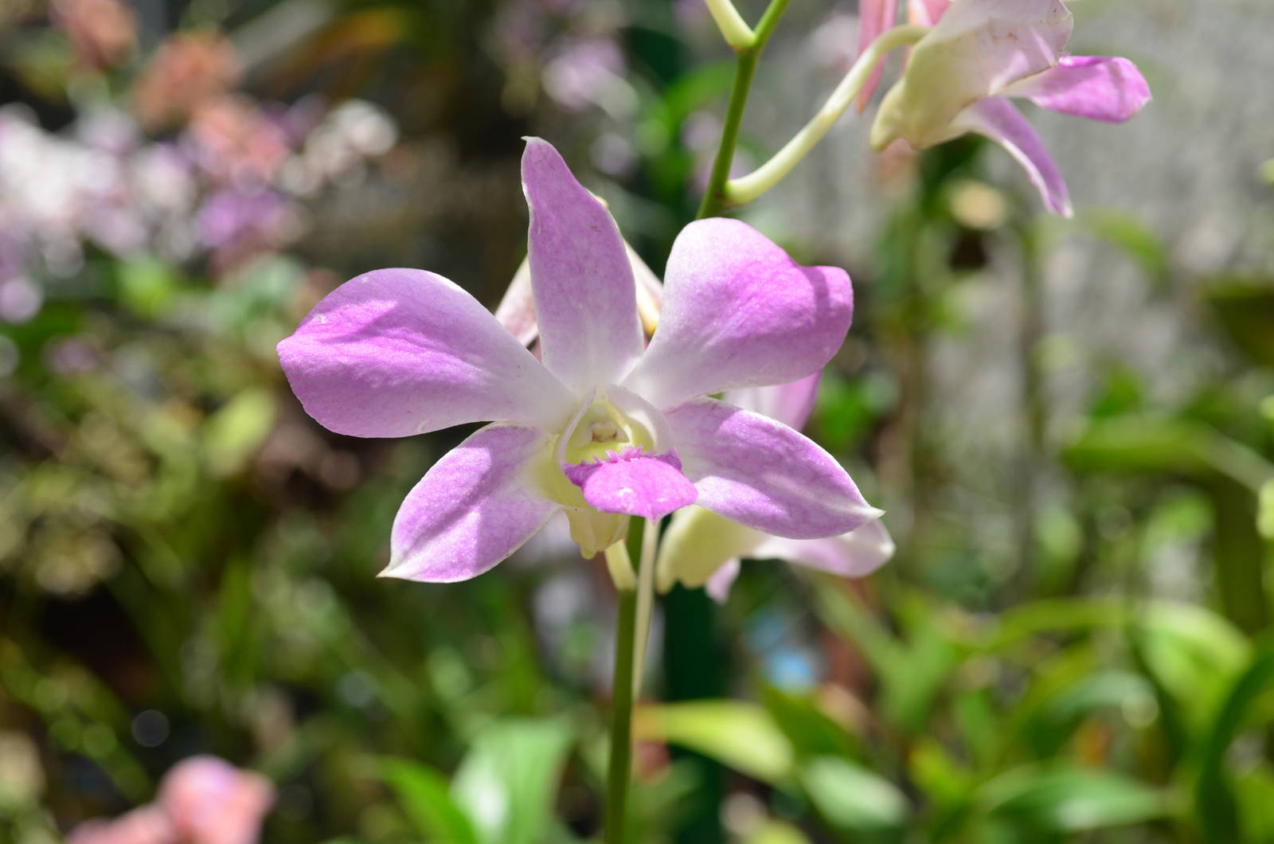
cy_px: 422
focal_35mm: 52
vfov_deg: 25.6
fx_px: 1854
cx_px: 637
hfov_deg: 37.9
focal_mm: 35
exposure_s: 1/200
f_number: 7.1
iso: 320
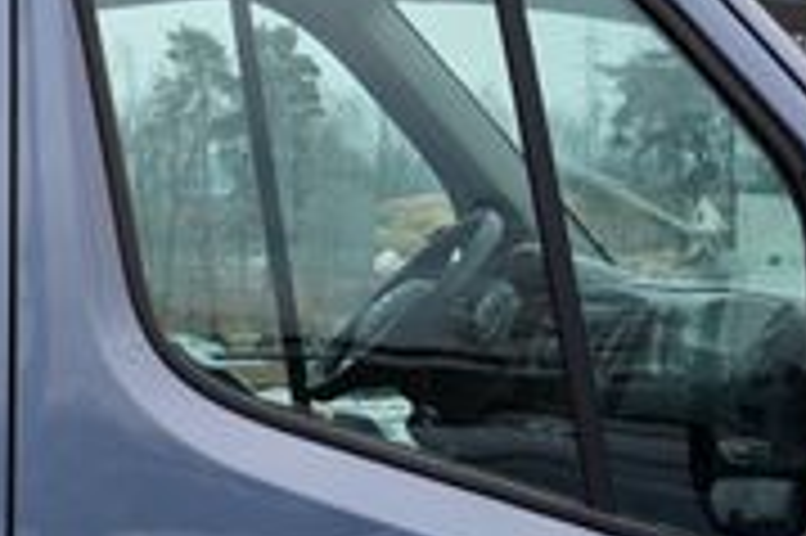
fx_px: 3847
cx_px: -351
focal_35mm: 172
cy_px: 392
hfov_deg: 11.5
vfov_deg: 8.0
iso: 100
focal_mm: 30
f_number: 5
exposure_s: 1/100
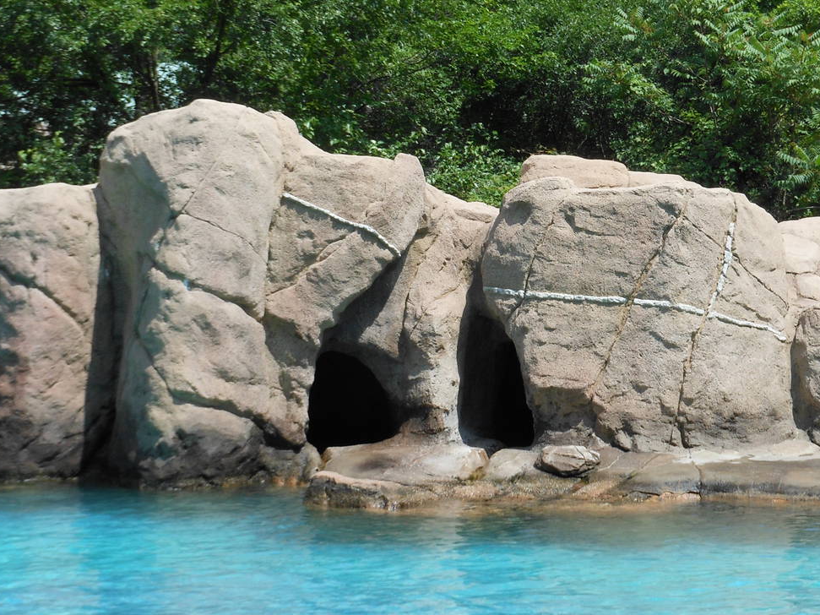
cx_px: 408
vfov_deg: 16.6
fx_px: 2108
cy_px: 351
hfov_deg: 22.0
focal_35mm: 89
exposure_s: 1/320
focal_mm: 9.6
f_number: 4.9
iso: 80
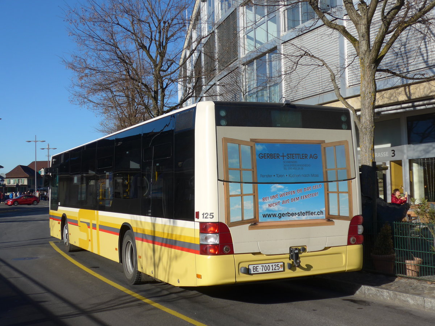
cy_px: 163
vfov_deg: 31.5
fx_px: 578
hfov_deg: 41.2
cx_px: 218
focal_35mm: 46
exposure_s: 1/2000
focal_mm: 9.5
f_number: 3
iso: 80
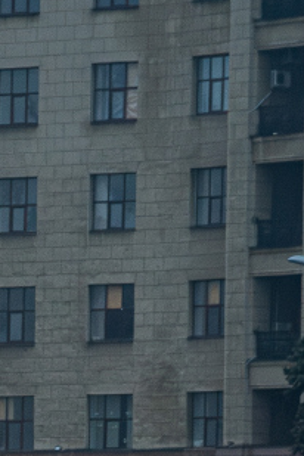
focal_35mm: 505
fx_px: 6396
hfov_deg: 2.7
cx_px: -176
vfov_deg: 4.1
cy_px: 632
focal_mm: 120
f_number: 4
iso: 4000
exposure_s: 1/50
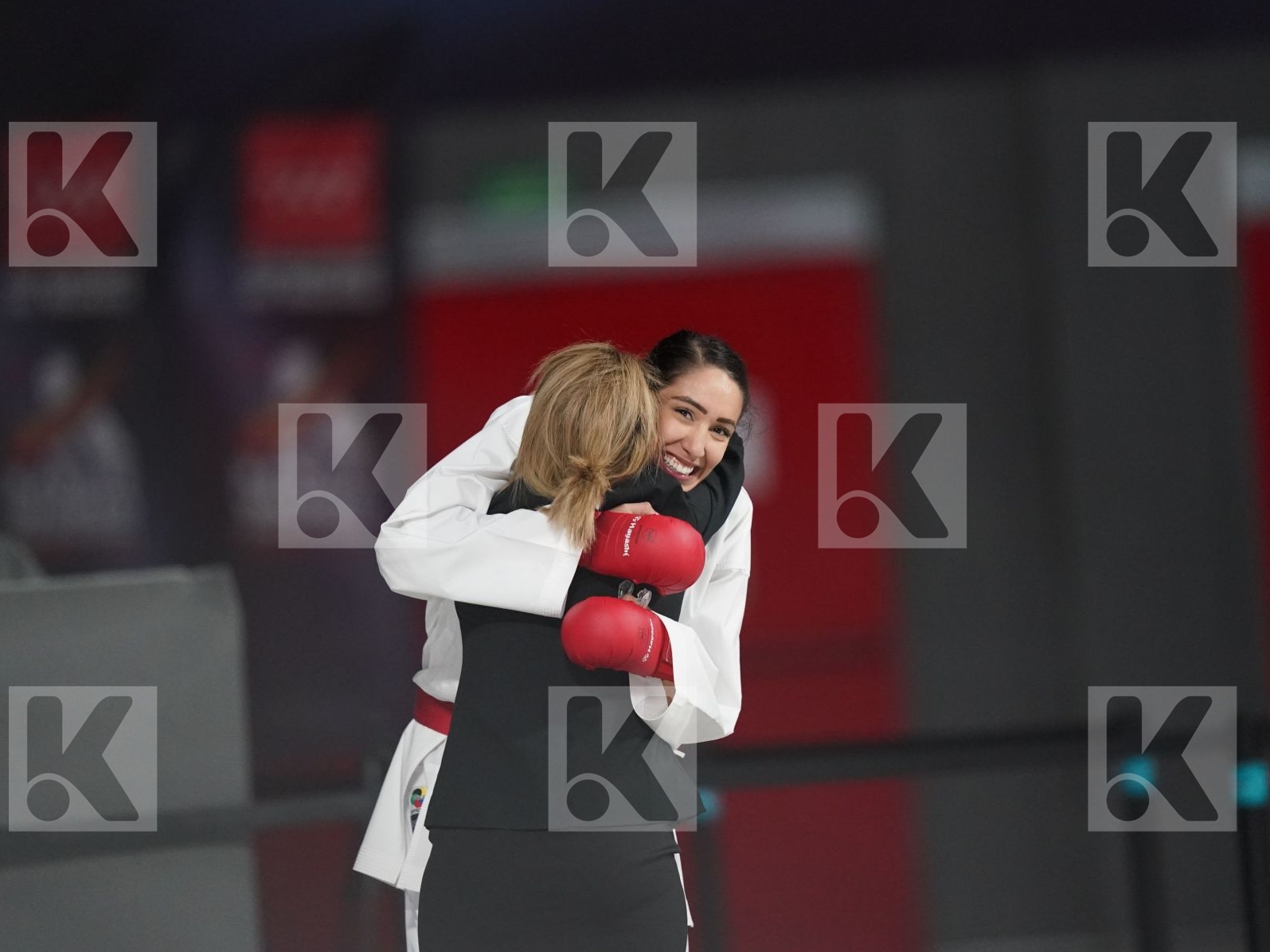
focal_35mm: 434
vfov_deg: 3.4
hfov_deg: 4.6
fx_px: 15921
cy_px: 476
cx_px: 623
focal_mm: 400
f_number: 2.8
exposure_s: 1/800
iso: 6400
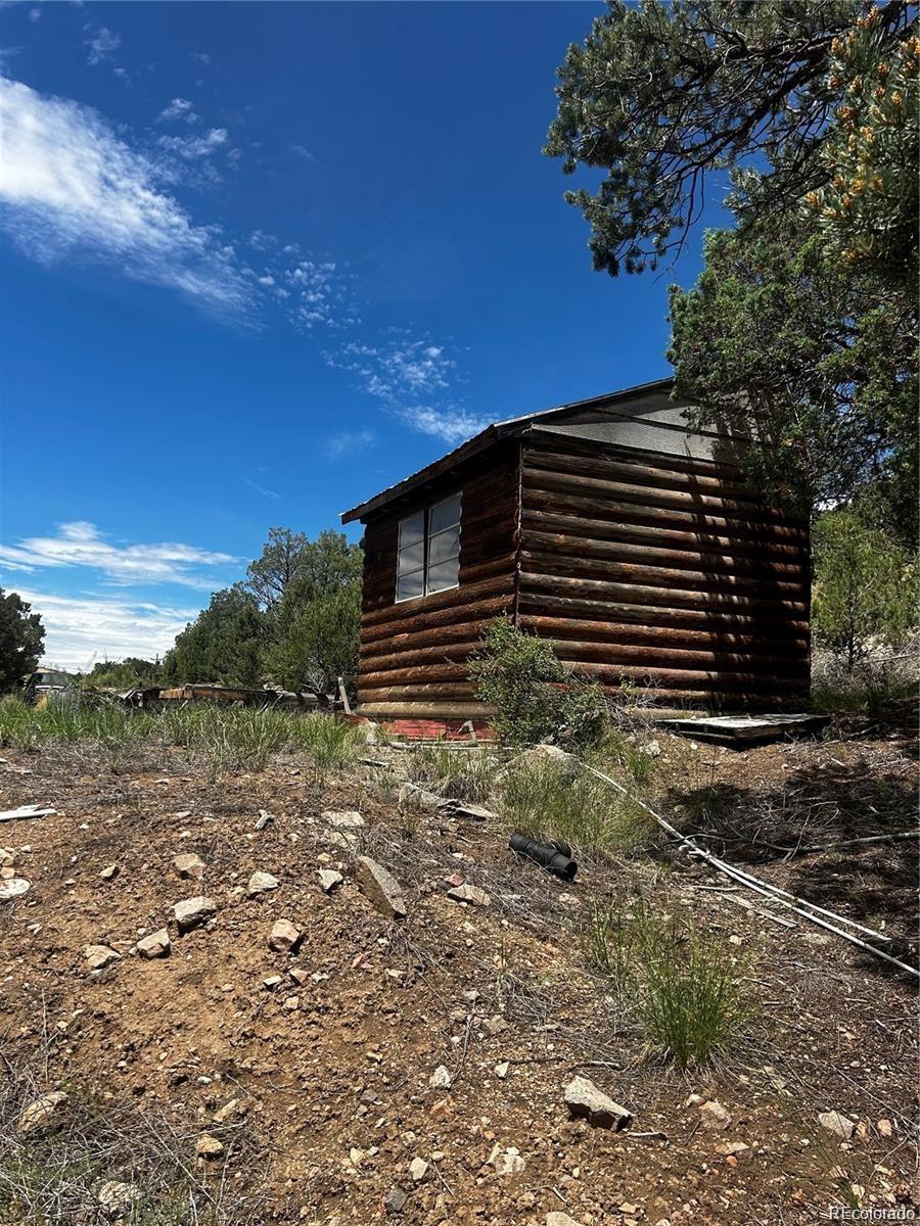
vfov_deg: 67.3
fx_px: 921
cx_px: 460
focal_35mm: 26
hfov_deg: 53.1
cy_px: 613
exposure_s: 1/3704
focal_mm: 5.7
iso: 50
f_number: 1.5
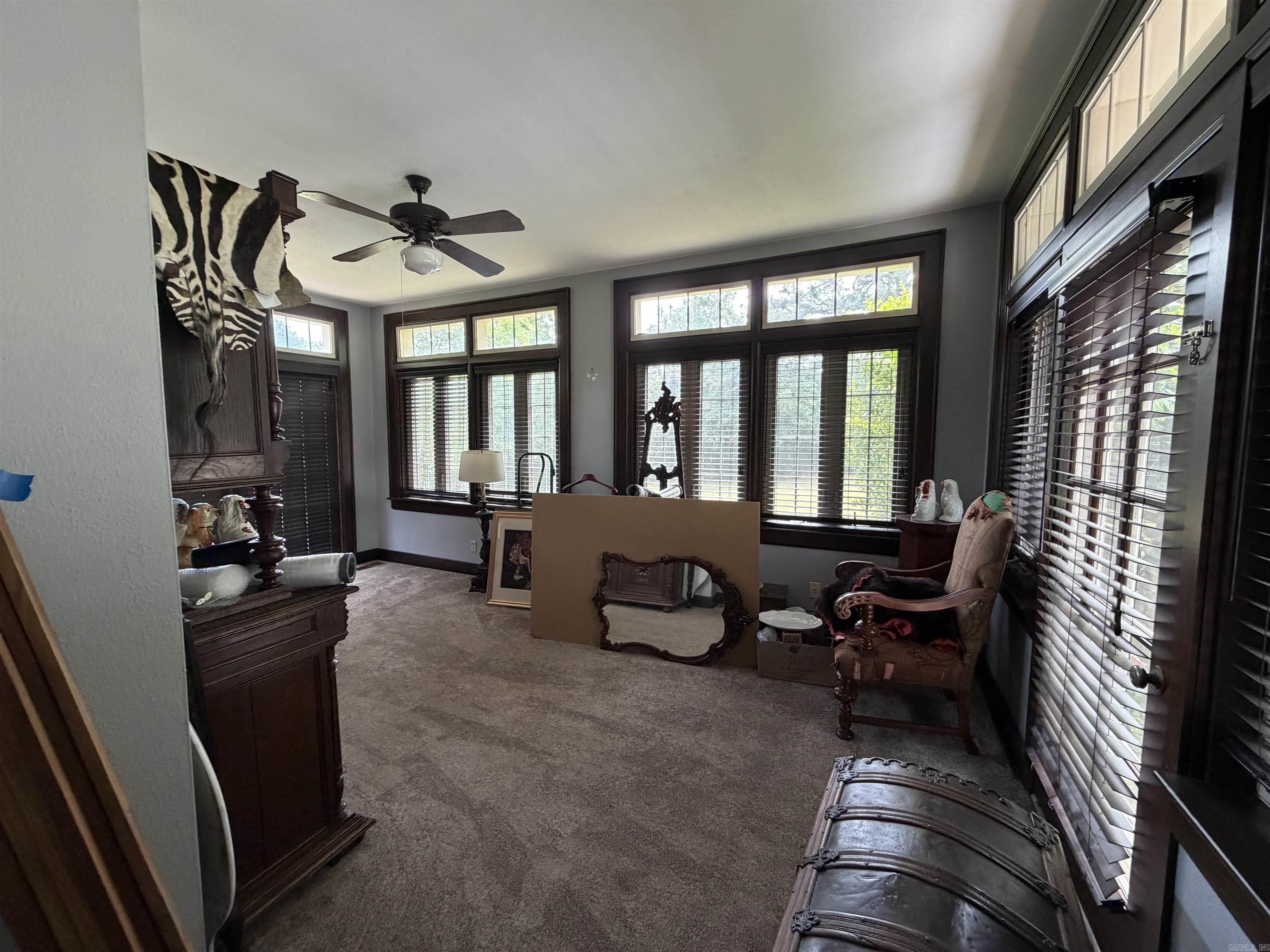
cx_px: 635
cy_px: 476
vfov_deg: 85.7
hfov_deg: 102.1
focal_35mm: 14
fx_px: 514
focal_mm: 2.22
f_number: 2.2
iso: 320
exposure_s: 1/95
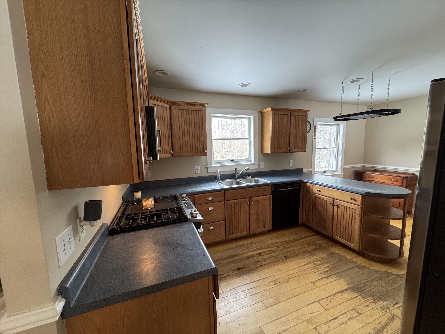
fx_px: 180
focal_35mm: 14
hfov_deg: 102.1
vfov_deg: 85.7
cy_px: 167
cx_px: 222
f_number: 2.2
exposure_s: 1/60
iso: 250
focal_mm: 2.22
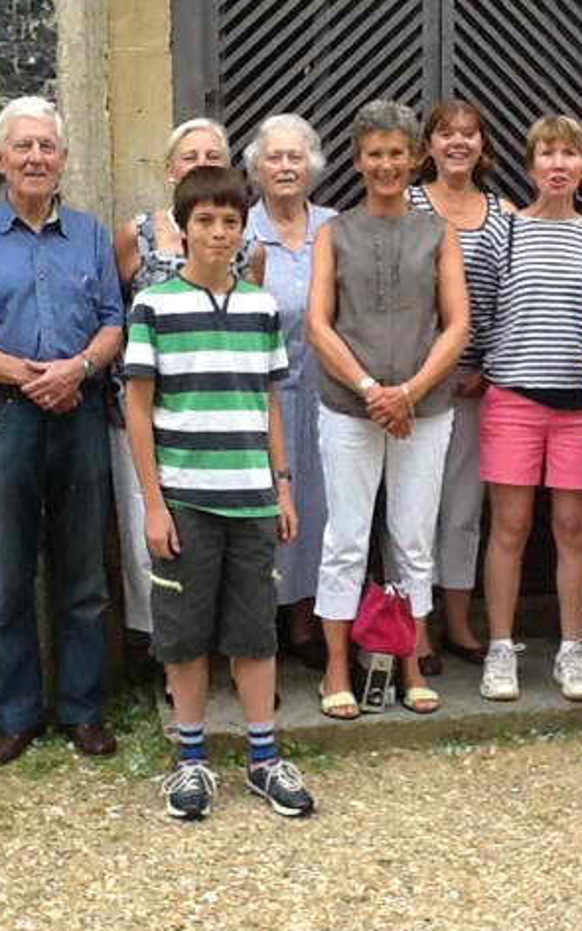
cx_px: 353
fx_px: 1167
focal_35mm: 46
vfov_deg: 43.5
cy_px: 469
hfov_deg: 27.9
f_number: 2.4
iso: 80
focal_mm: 2.03
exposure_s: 1/120
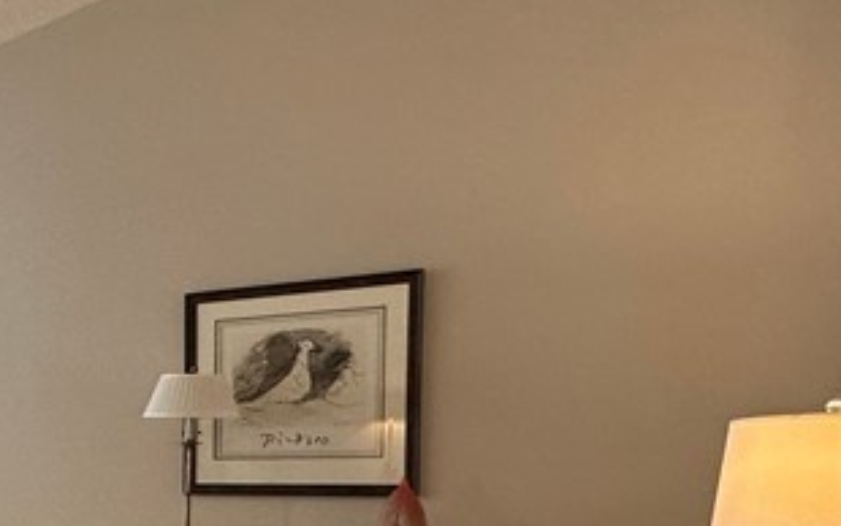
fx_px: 1123
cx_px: -231
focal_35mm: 49
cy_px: 534
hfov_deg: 32.0
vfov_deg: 25.0
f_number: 2.2
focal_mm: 2.22
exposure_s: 1/120
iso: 160
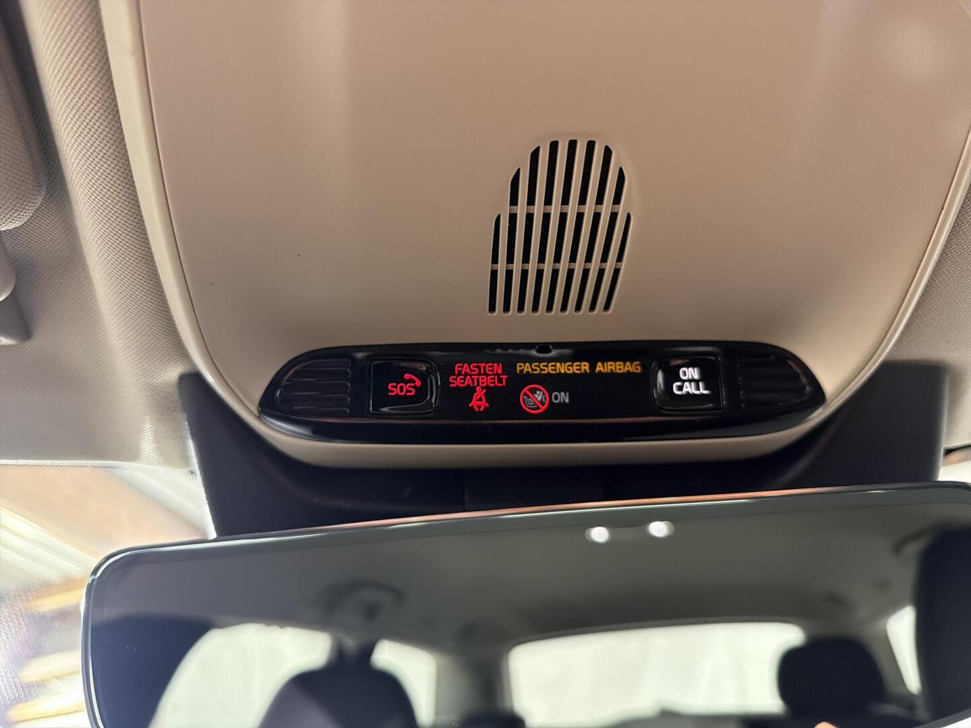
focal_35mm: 24
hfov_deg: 71.6
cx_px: 486
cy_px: 364
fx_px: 673
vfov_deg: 56.8
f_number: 1.78
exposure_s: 1/50
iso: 800
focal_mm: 6.76
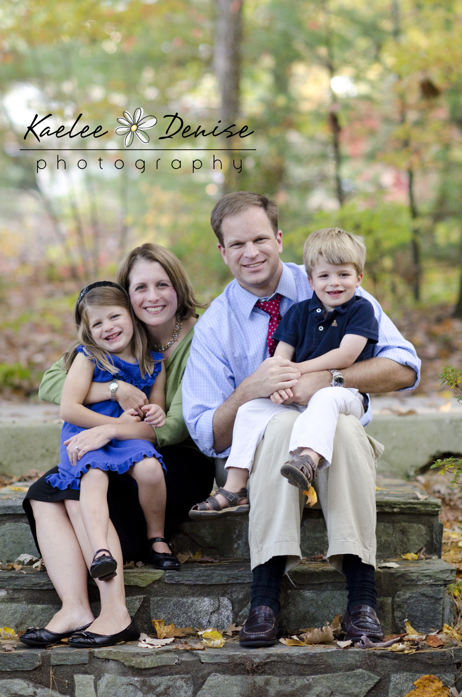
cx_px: 231
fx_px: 2465
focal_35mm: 128
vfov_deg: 16.1
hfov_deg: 10.7
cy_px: 348
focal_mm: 85
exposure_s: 1/400
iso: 1600
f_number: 2
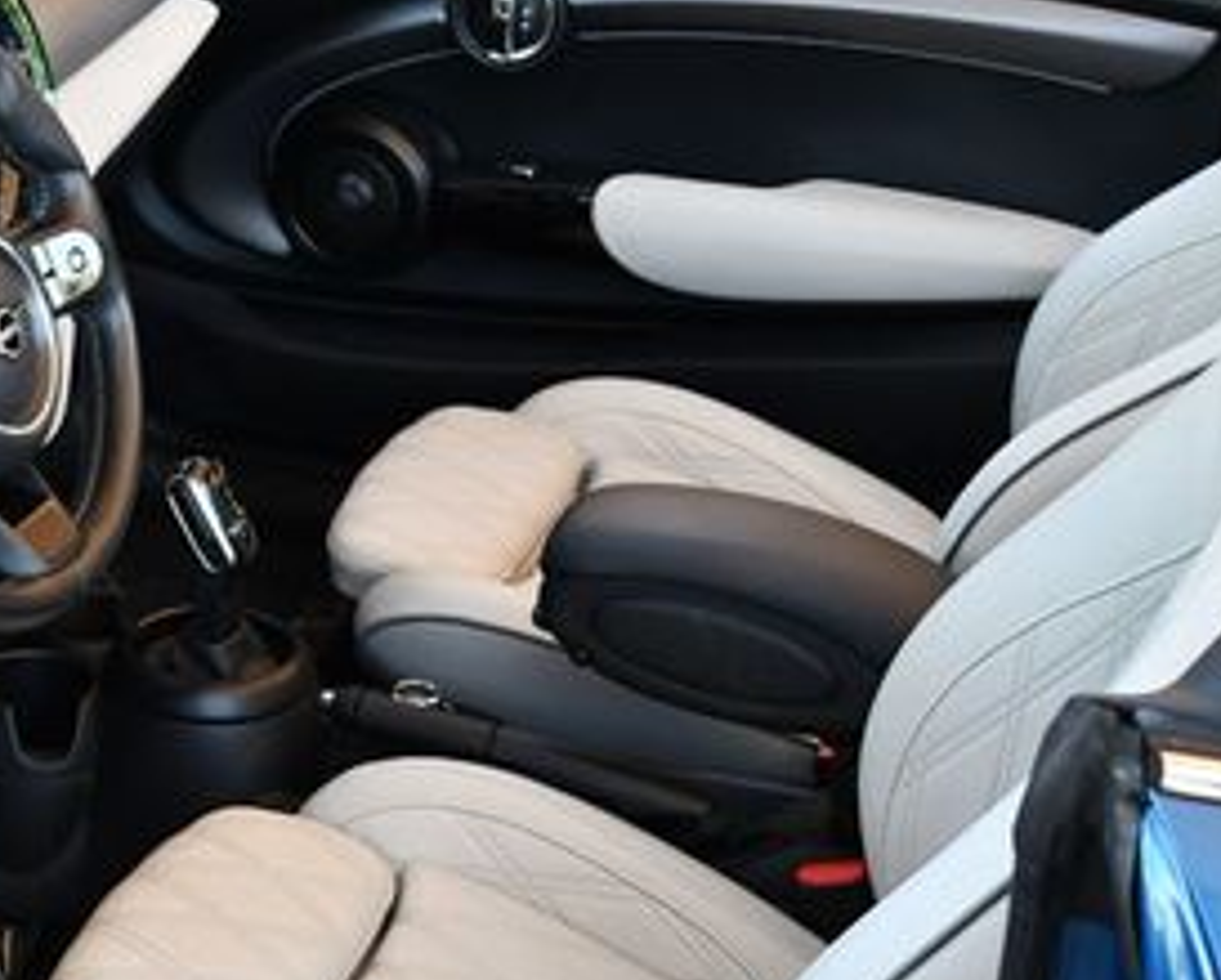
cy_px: 635
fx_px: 3183
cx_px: 461
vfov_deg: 17.5
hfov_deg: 21.7
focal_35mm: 88
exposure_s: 1/250
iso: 450
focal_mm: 20
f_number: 3.8
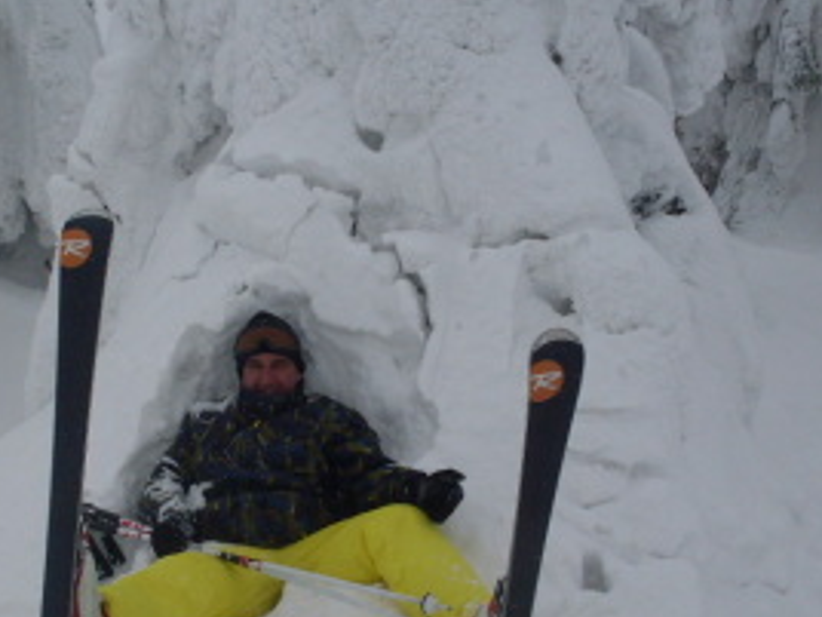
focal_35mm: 68
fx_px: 1615
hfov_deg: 28.4
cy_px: 396
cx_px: 270
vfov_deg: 21.6
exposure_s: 1/250
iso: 80
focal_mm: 6.3
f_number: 8.4
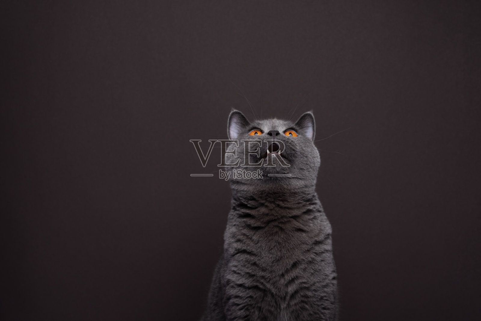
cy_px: 160
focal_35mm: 138
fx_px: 1844
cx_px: 240
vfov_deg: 9.9
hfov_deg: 14.9
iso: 125
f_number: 10
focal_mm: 138
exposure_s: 1/200
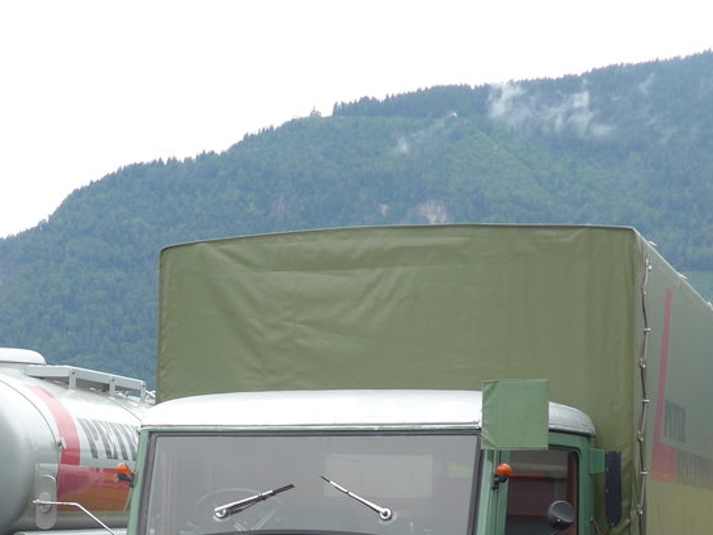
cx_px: 248
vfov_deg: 16.8
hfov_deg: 22.7
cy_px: 539
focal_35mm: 86
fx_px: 1771
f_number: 2.8
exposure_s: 1/320
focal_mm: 8
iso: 80
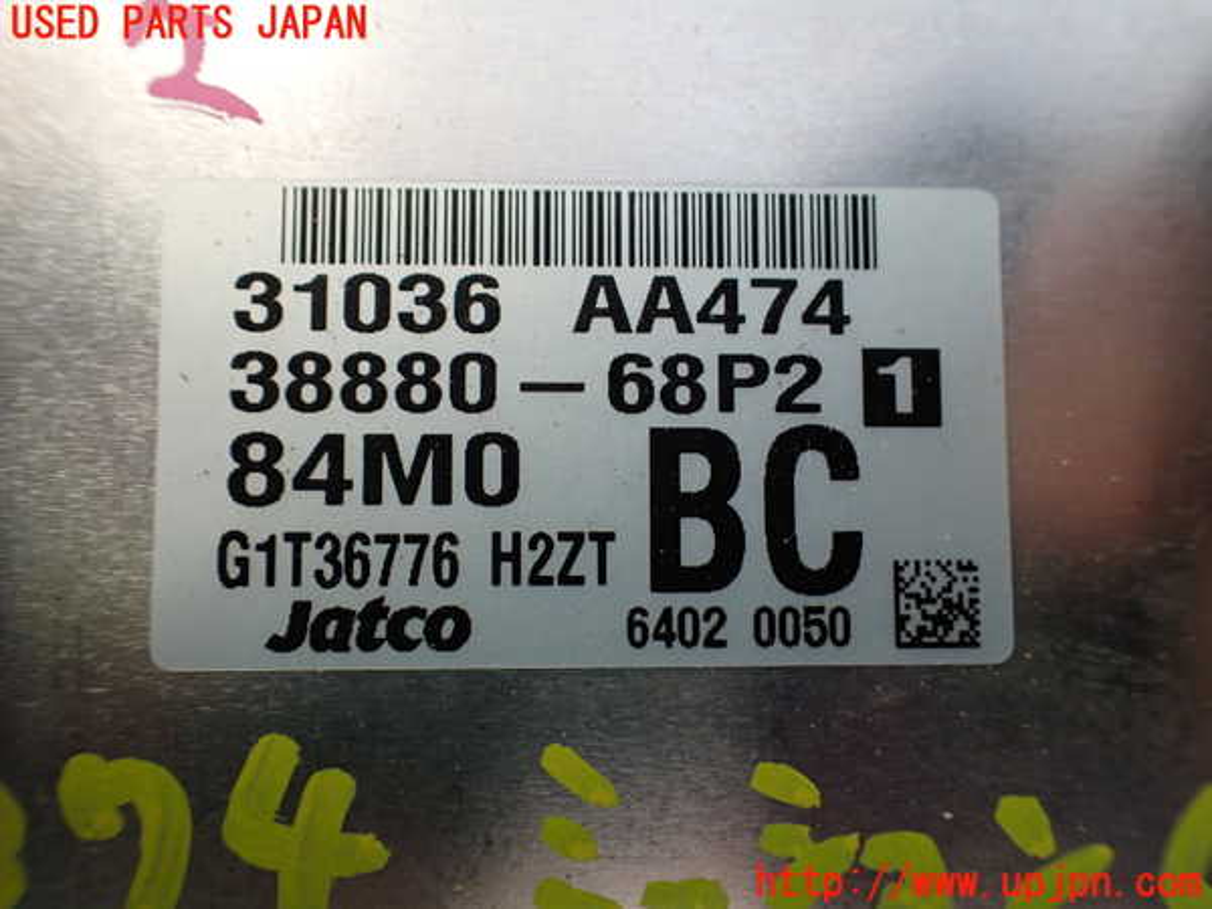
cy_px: 454
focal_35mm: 30
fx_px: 1050
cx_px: 606
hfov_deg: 60.0
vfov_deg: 46.8
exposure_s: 1/125
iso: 320
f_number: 2.3
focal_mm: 5.4
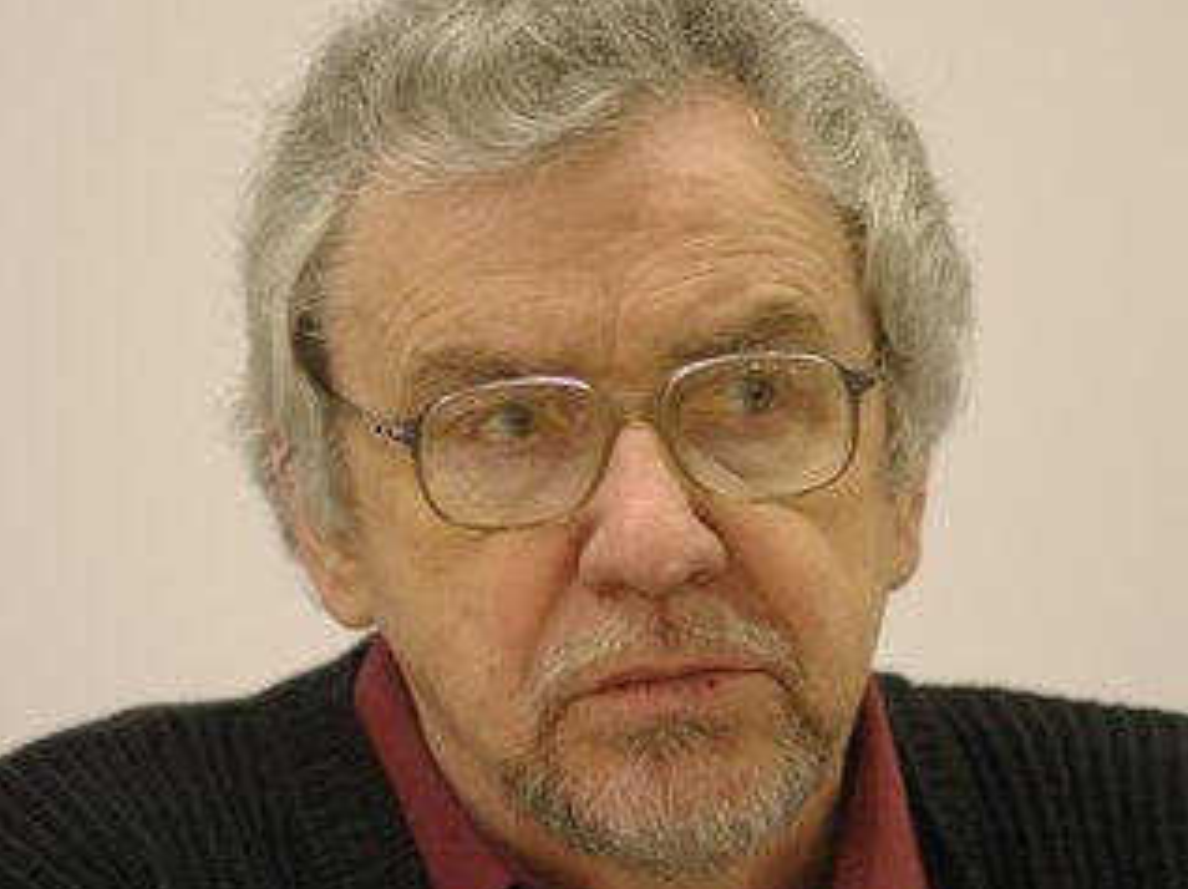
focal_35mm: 218
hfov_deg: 9.1
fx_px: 7476
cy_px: 676
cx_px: 596
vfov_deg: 6.8
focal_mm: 100
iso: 1100
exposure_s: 1/45
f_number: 2.8
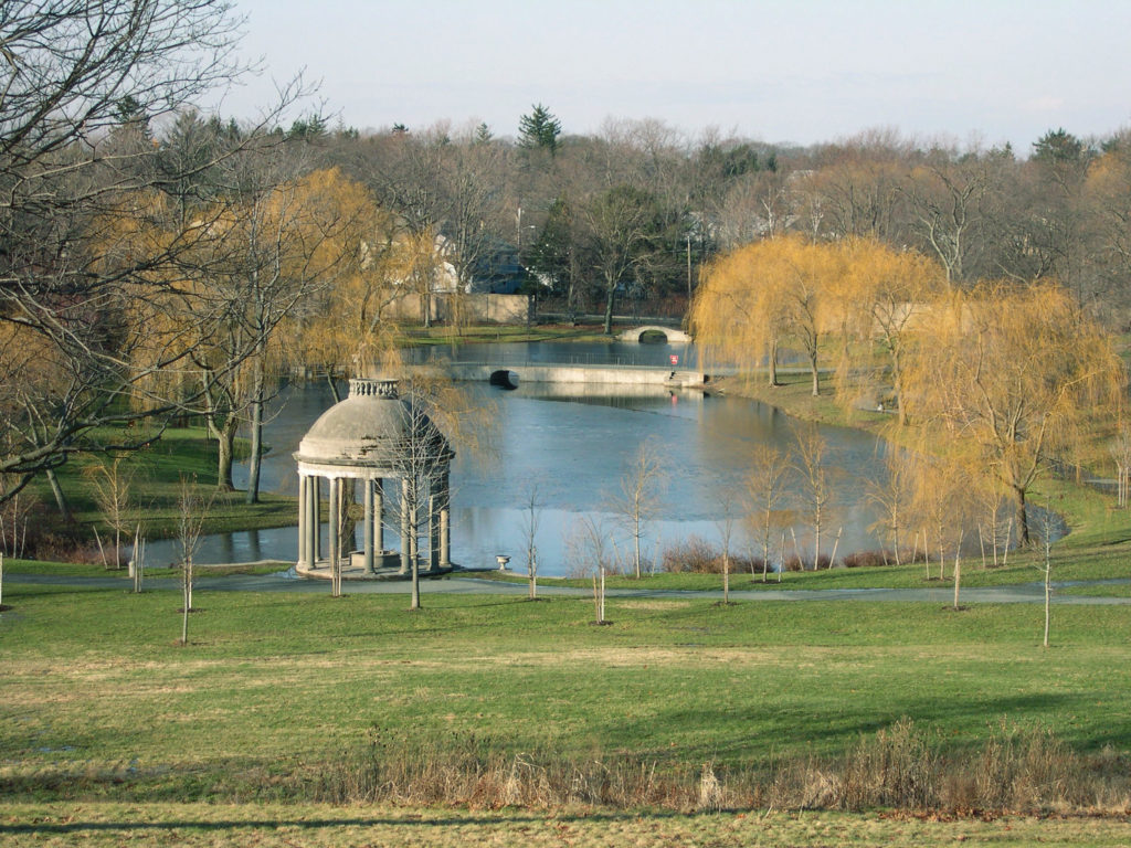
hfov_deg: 21.3
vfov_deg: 16.1
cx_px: 566
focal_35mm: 92
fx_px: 3006
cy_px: 424
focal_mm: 19.5
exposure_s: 1/330
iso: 100
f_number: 4.5
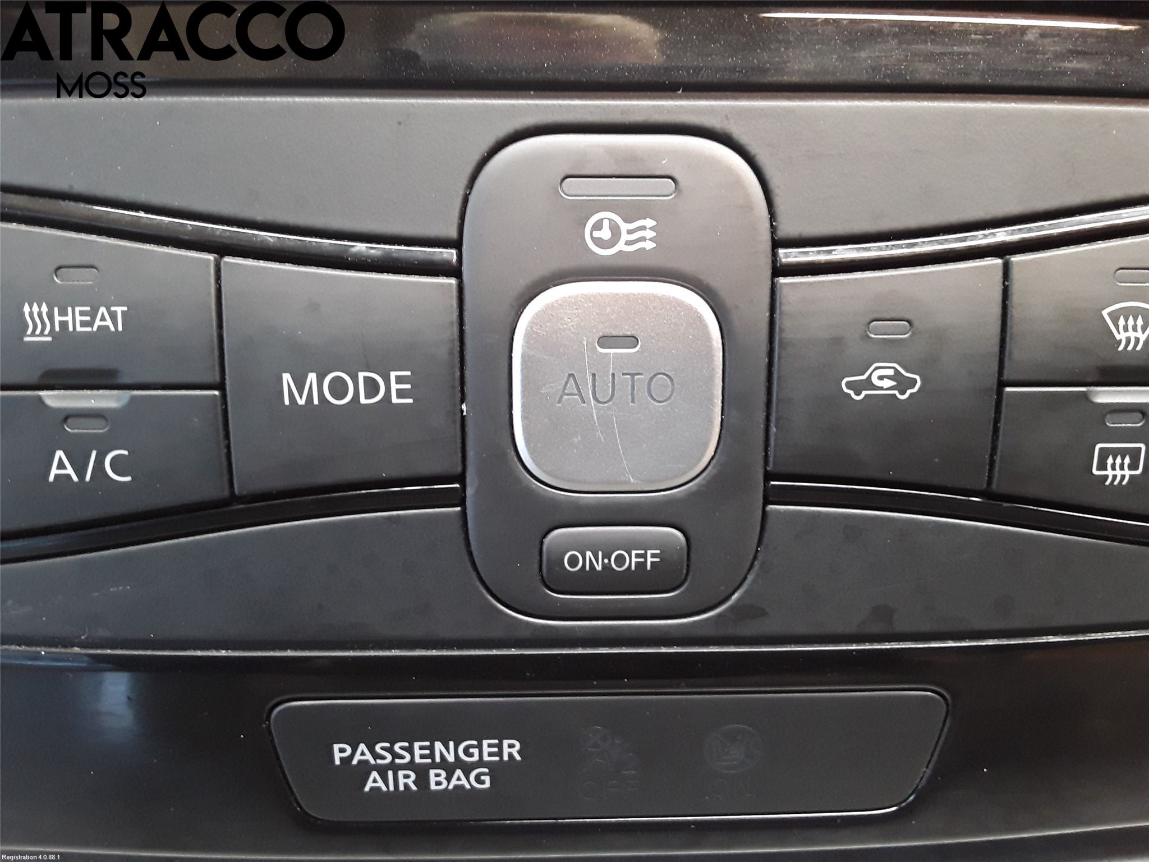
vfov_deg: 49.7
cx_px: 574
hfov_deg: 63.4
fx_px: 929
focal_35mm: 28
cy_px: 431
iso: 200
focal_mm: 2.91
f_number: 1.9
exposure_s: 1/33
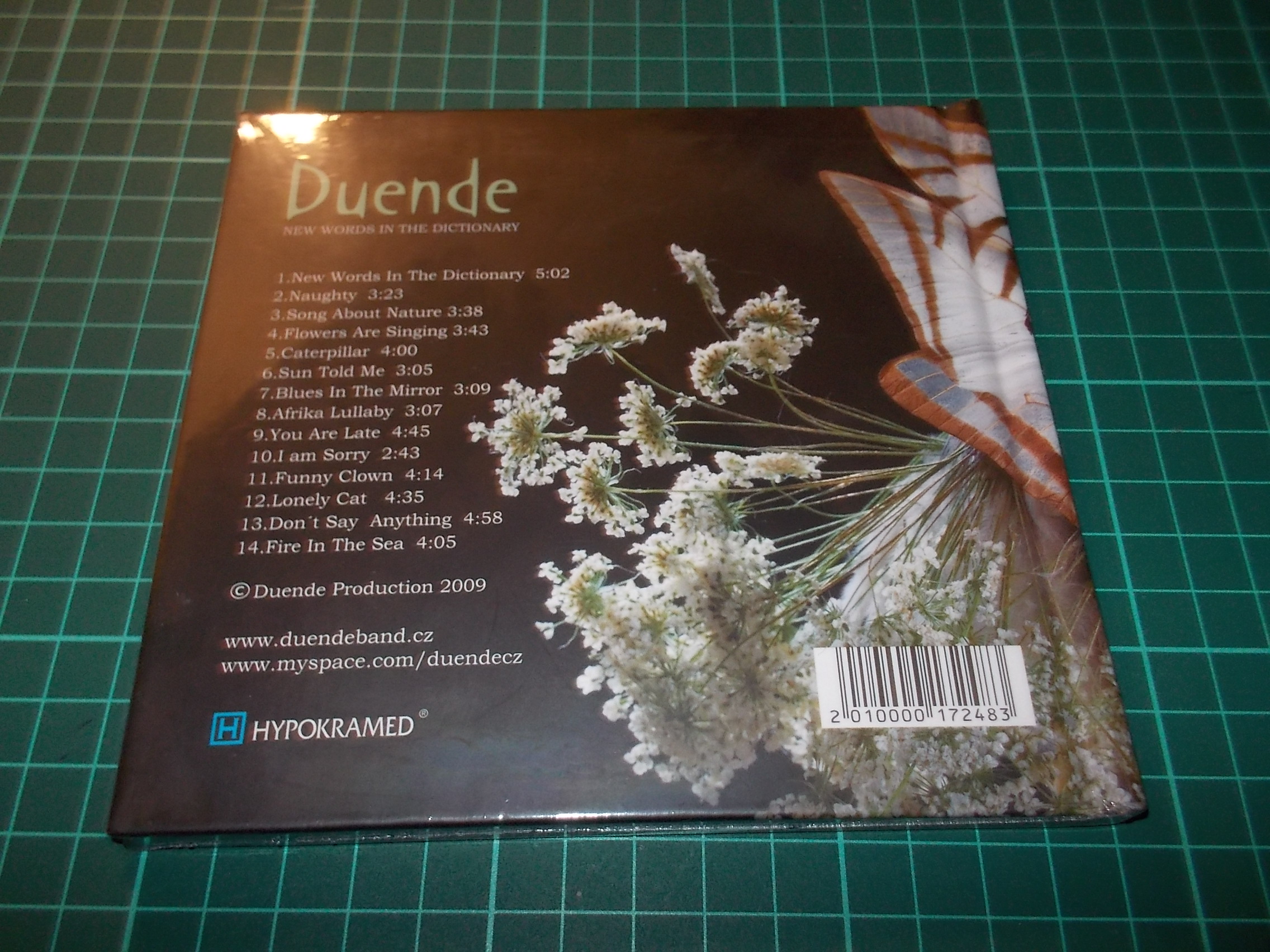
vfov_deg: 48.2
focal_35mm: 29
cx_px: 635
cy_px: 476
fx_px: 1064
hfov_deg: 61.7
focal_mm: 4.1
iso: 200
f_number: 3.3
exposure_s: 1/30
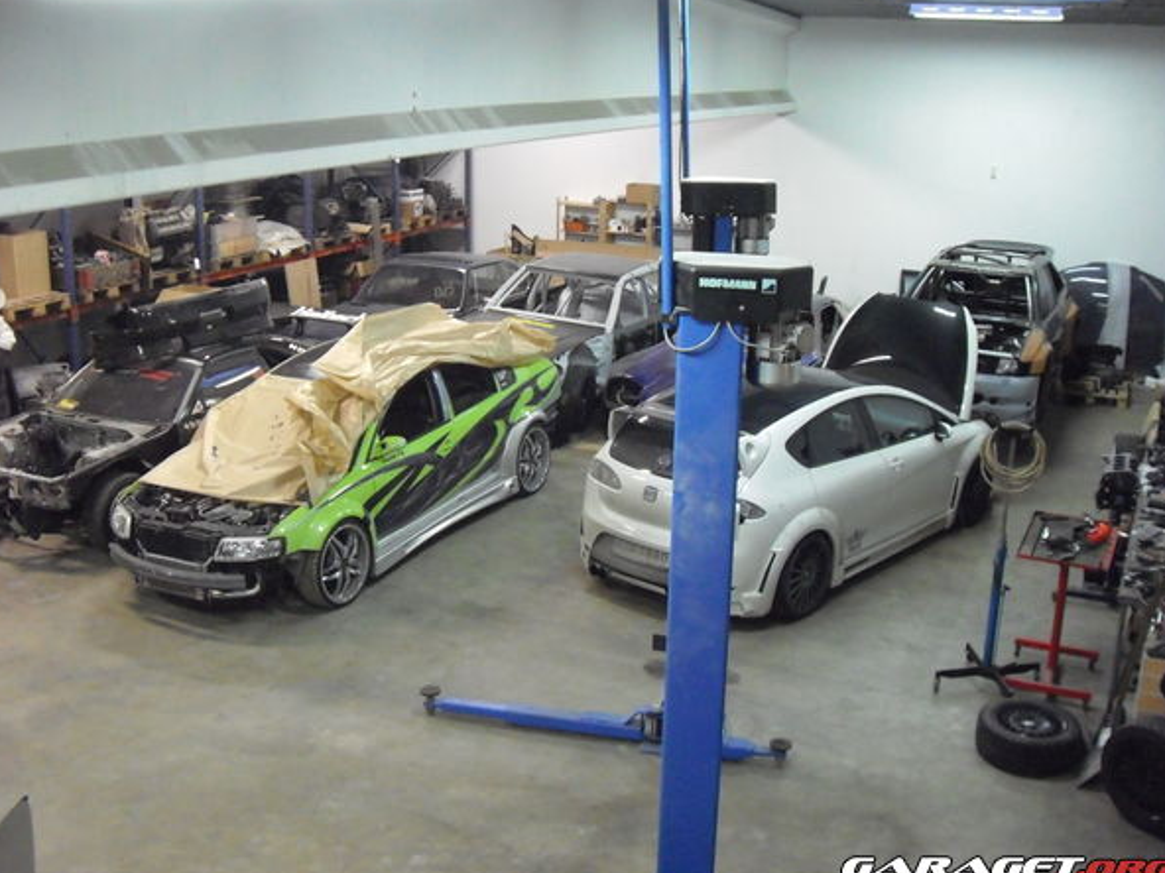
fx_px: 1346
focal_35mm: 40
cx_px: 549
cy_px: 415
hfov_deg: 46.8
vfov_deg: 36.0
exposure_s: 1/30
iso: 800
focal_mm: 6.2
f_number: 2.7
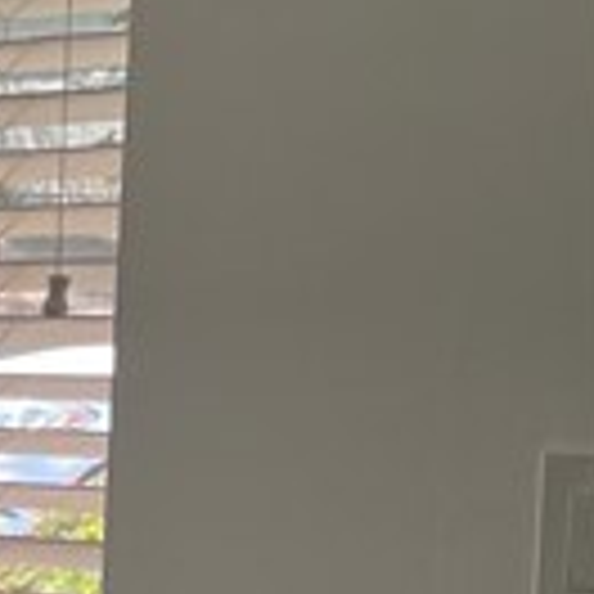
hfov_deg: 7.4
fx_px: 3456
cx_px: -1688
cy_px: 558
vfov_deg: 9.8
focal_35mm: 178
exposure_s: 1/121
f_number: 1.6
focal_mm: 5.1
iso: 32
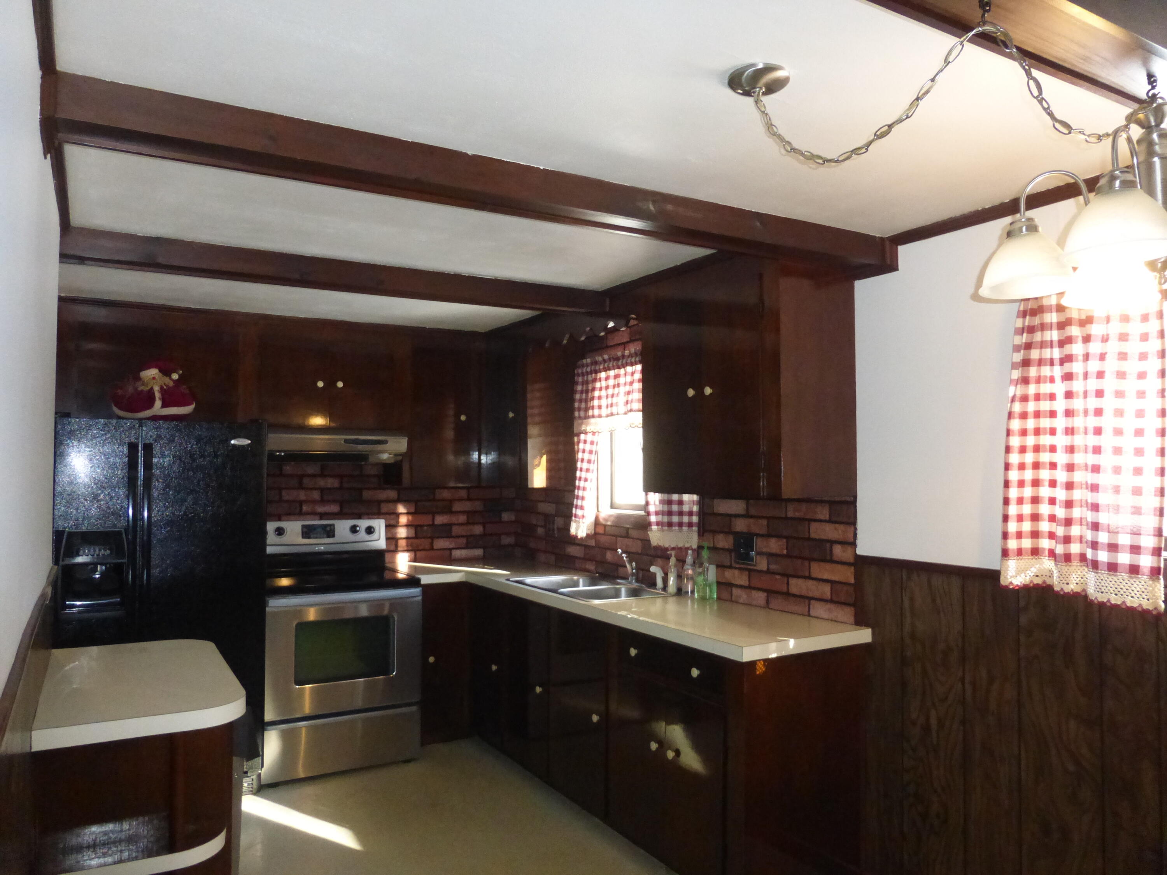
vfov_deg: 56.8
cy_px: 438
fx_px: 809
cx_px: 584
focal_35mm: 24
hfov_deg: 71.6
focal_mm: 4.3
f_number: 3.3
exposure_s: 1/60
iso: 800
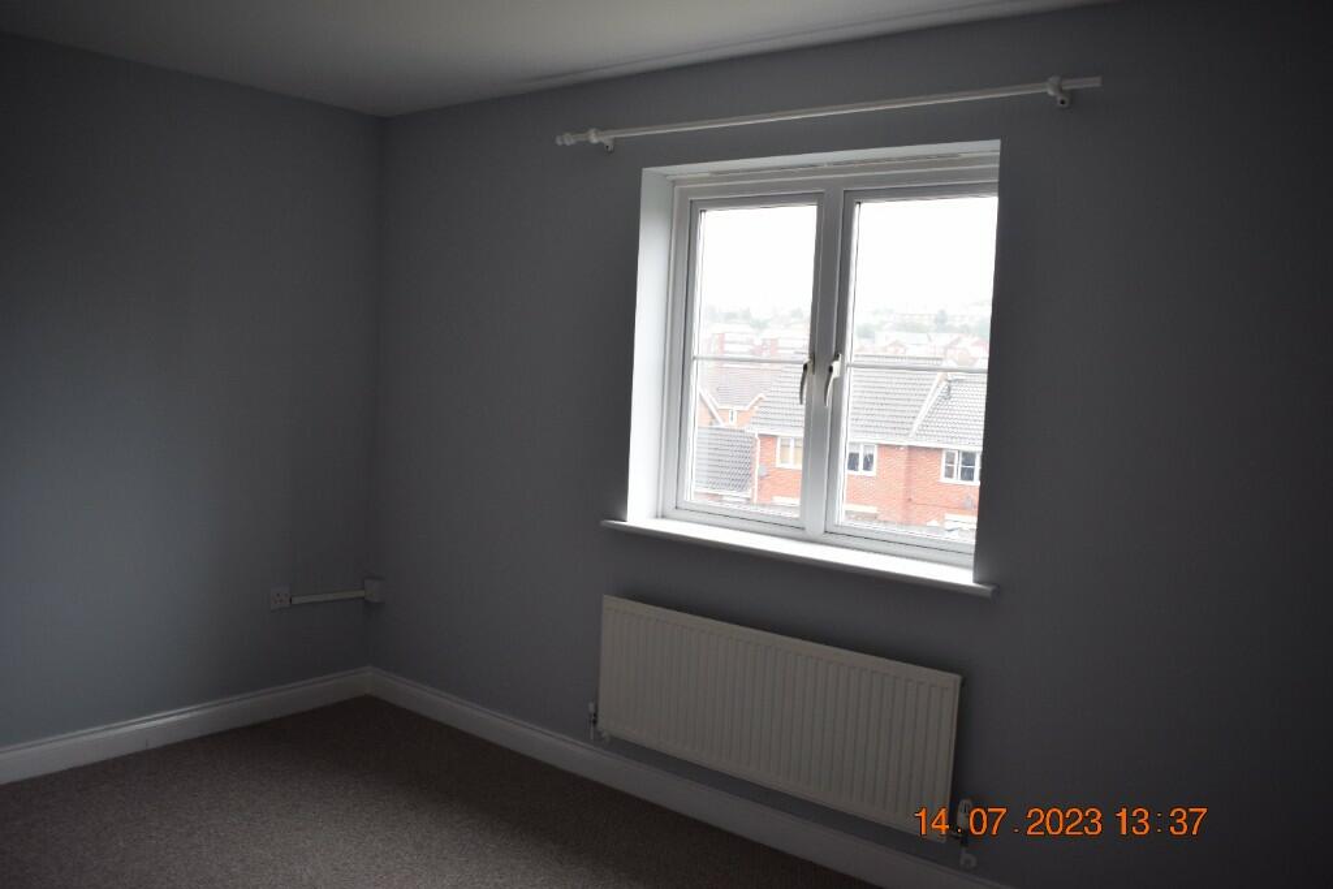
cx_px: 666
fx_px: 1000
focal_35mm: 27
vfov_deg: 47.9
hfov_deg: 67.4
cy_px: 444
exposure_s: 1/80
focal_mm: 18
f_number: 4.5
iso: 400
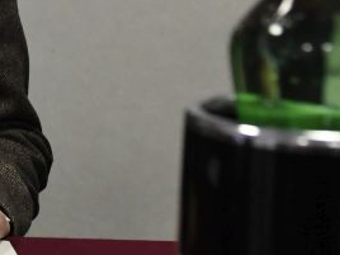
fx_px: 1462
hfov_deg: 12.4
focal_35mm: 149
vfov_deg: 9.8
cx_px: -232
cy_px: -73
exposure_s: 1/250
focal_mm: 27
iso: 3200
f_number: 4
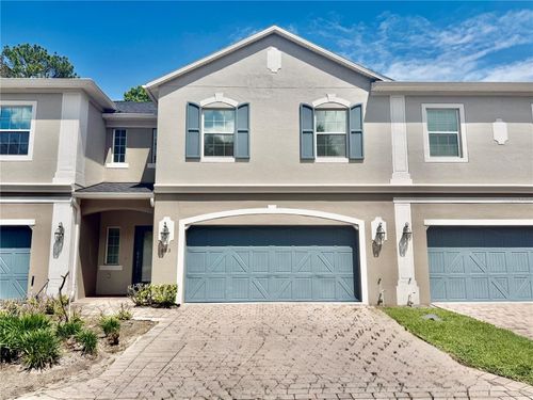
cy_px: 200
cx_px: 266
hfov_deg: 71.6
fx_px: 370
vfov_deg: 56.8
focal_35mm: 24
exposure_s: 1/8130
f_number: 1.78
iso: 80
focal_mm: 6.76
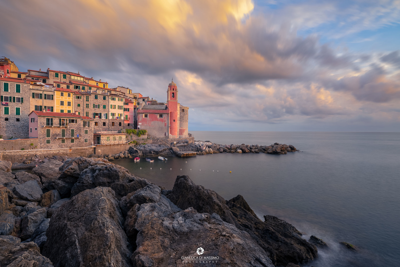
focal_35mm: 18
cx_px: 200
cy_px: 134
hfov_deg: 90.0
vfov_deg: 67.4
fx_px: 200
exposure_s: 1/10
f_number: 11
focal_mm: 18
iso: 100
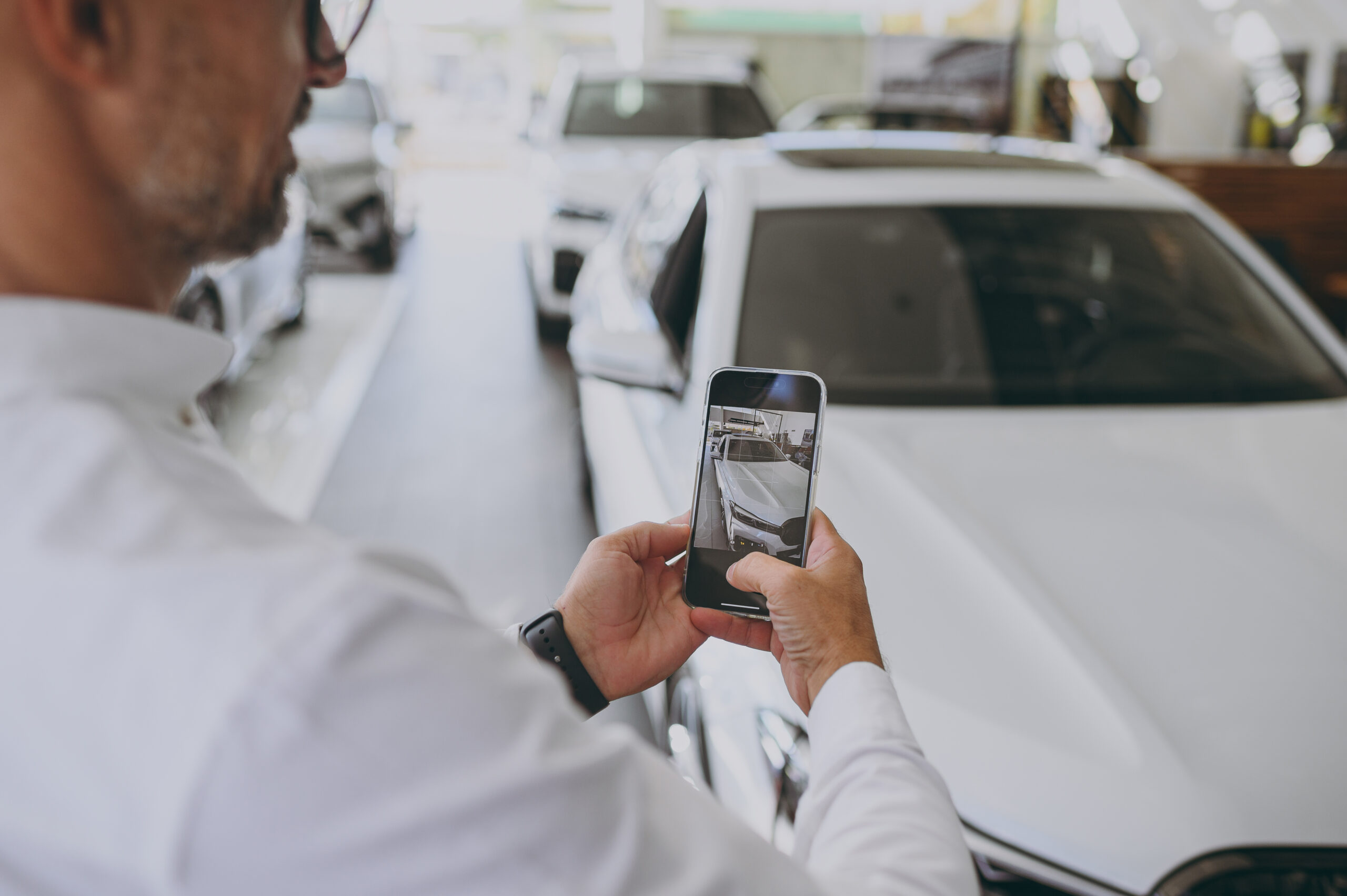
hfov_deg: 54.5
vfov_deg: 37.8
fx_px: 1309
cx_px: 674
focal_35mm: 35
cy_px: 448
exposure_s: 1/500
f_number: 2.8
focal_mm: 35
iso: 400
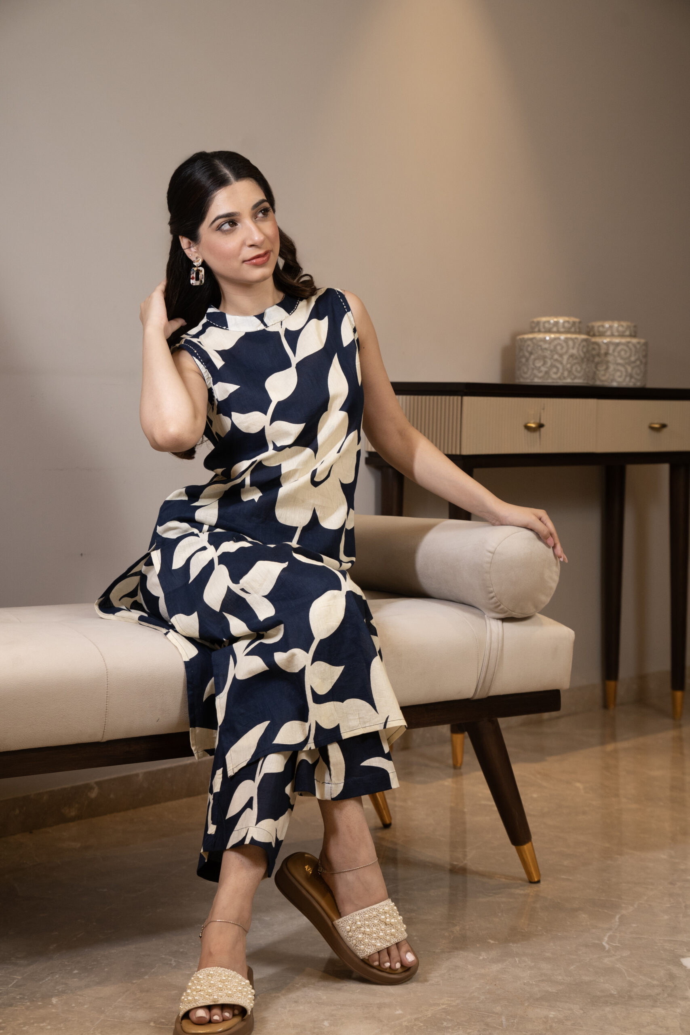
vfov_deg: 31.0
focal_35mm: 65
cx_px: 345
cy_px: 518
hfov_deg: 20.9
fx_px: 1868
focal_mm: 65
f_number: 4.5
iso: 200
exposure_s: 1/100
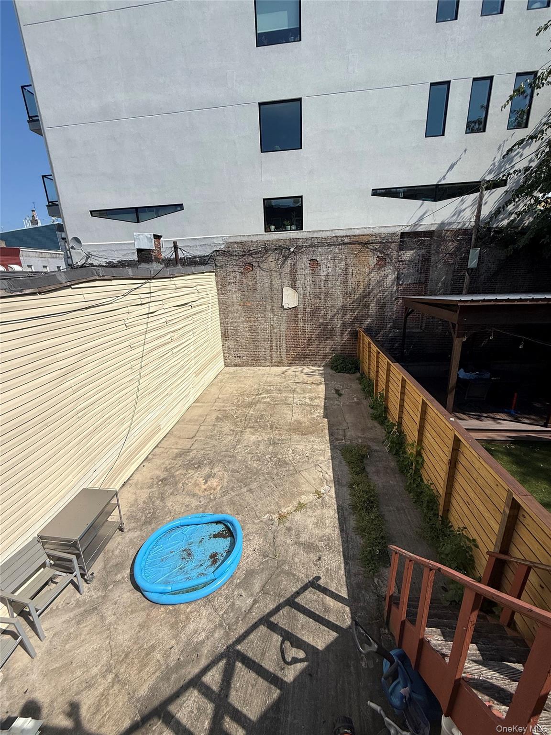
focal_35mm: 14
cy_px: 368
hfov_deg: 85.7
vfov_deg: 102.1
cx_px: 276
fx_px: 297
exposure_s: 1/3460
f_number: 2.2
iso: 50
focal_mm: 2.22
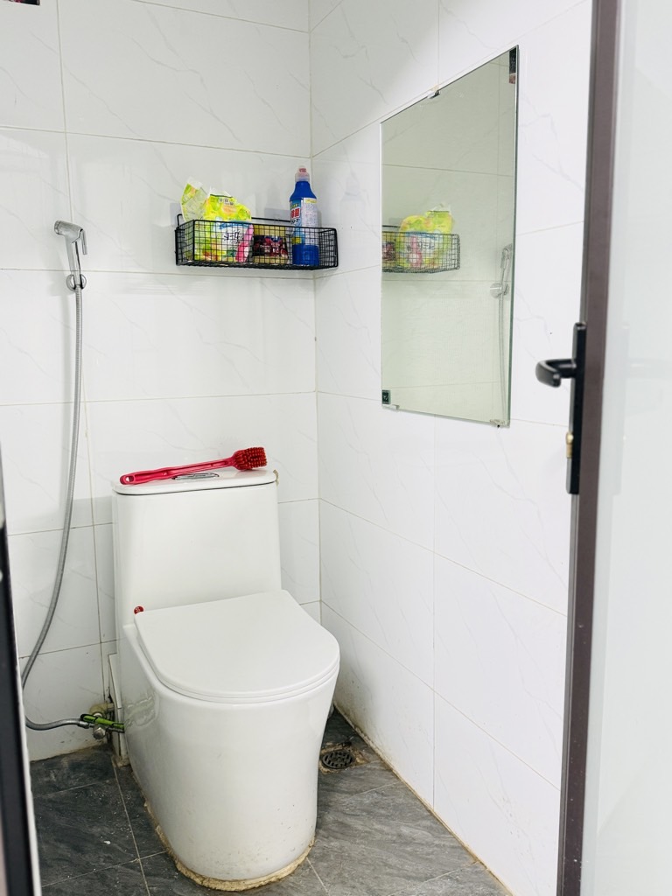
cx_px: 336
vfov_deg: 71.6
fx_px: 621
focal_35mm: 24
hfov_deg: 56.8
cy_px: 448
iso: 200
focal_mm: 6.76
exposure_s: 1/50
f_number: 1.78
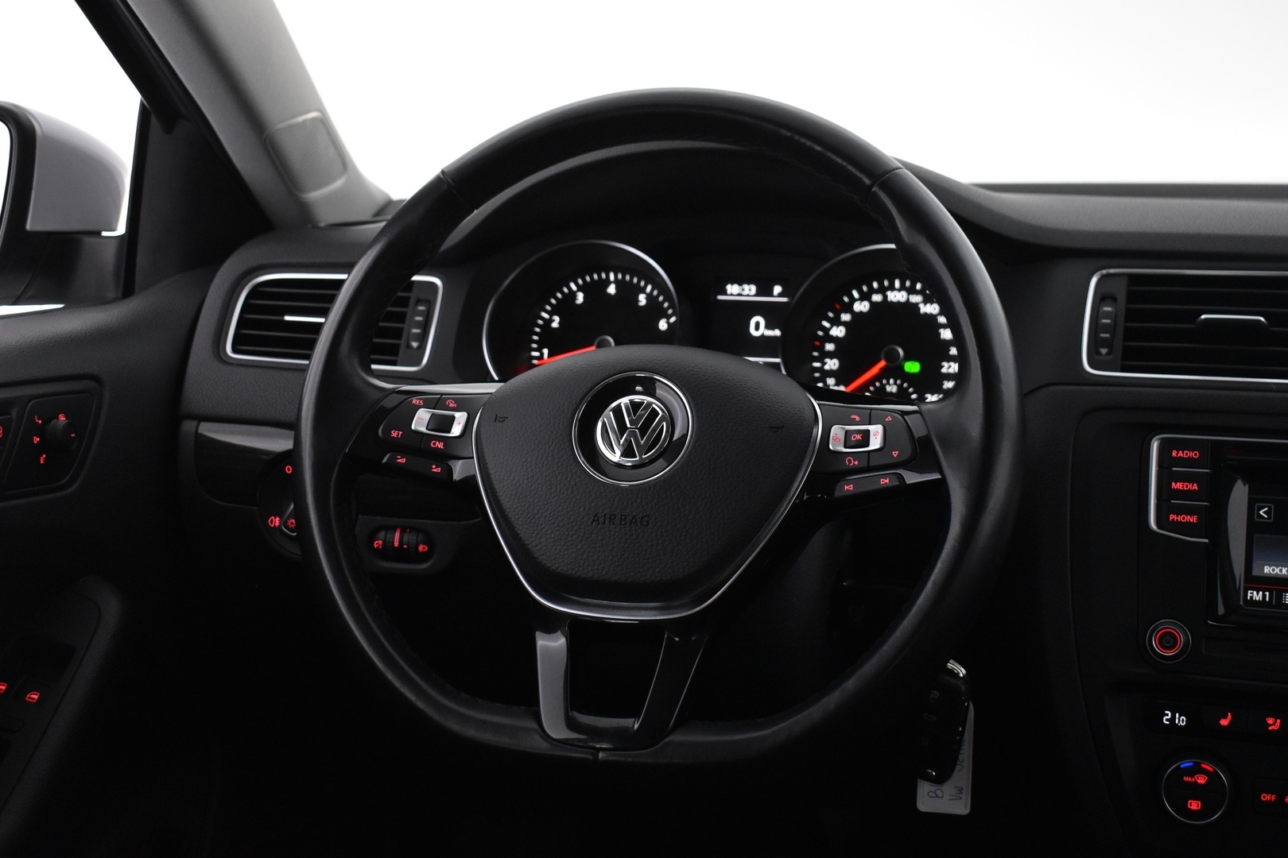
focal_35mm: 46
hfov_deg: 42.3
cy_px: 429
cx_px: 644
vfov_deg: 28.9
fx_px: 1664
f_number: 4.2
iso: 2500
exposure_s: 1/50
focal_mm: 31
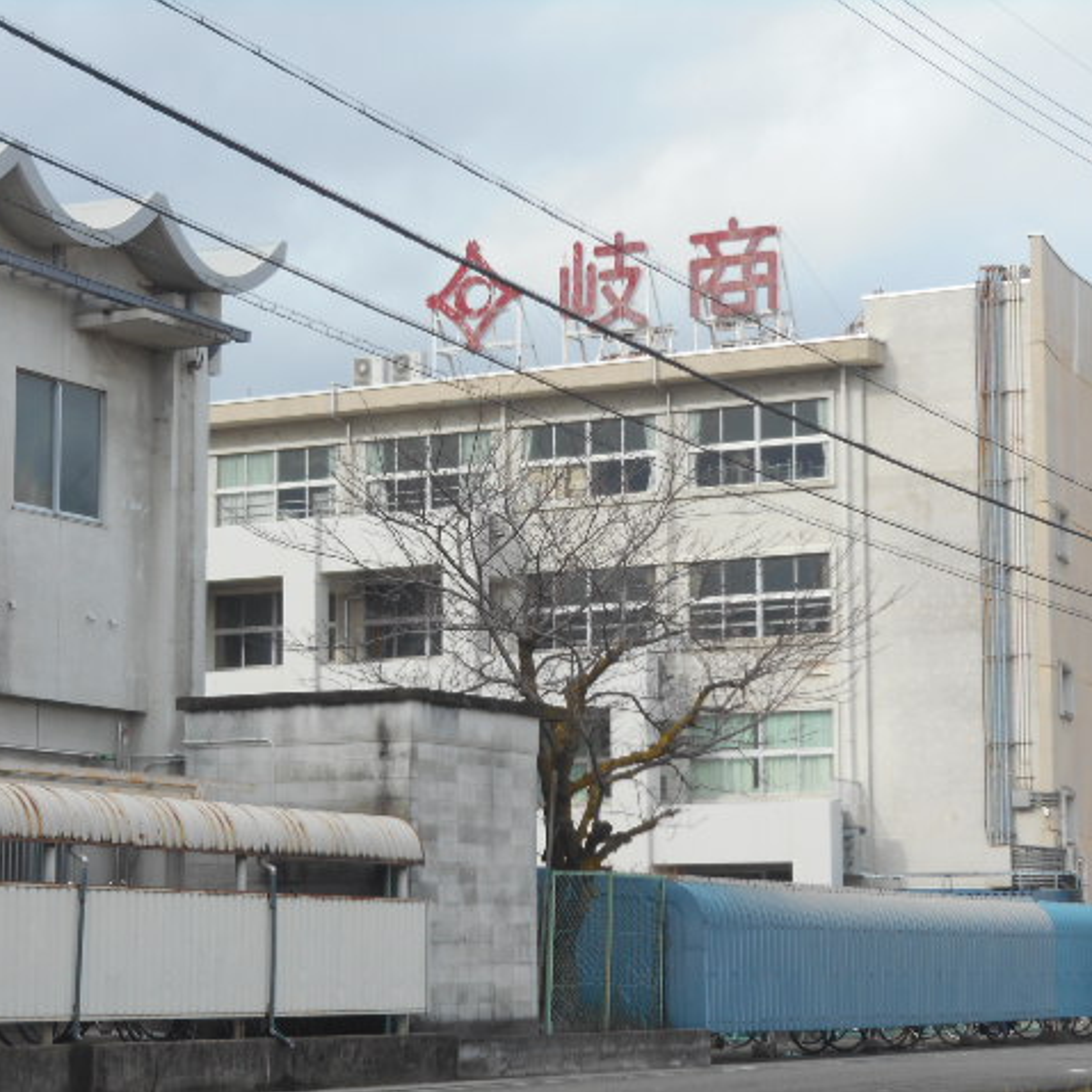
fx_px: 3212
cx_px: 528
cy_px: 546
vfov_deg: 19.3
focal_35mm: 90
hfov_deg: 19.3
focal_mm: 13.5
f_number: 5.8
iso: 80
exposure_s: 1/200
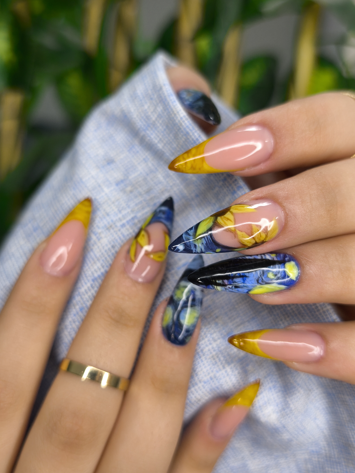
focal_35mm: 32
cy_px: 236
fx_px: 438
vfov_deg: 56.8
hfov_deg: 44.2
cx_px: 178
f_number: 1.6
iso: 250
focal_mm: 6.57
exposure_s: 1/100
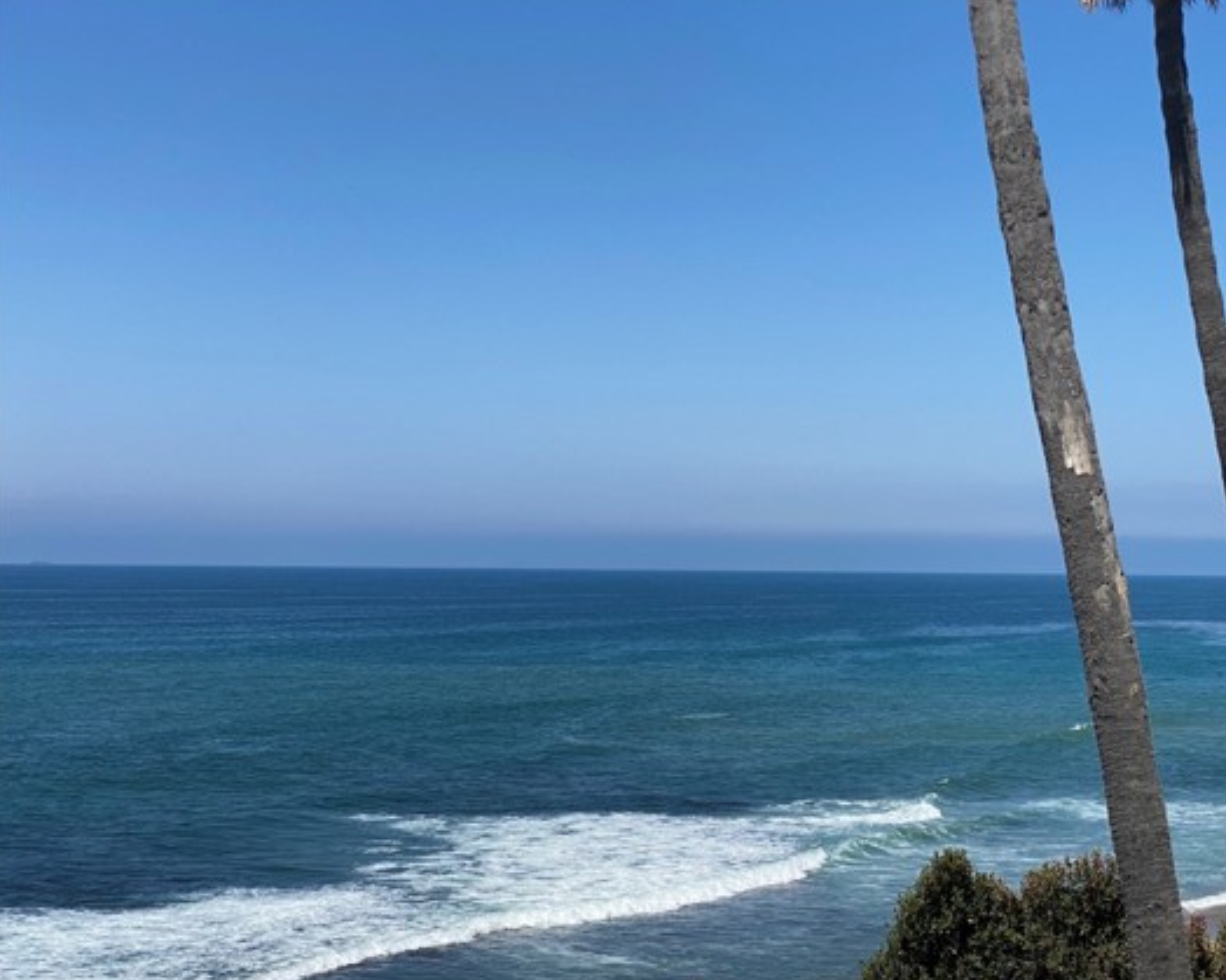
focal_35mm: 62
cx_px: 742
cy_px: 538
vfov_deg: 24.6
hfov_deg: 30.4
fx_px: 2249
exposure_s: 1/2398
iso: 20
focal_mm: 6
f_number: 2
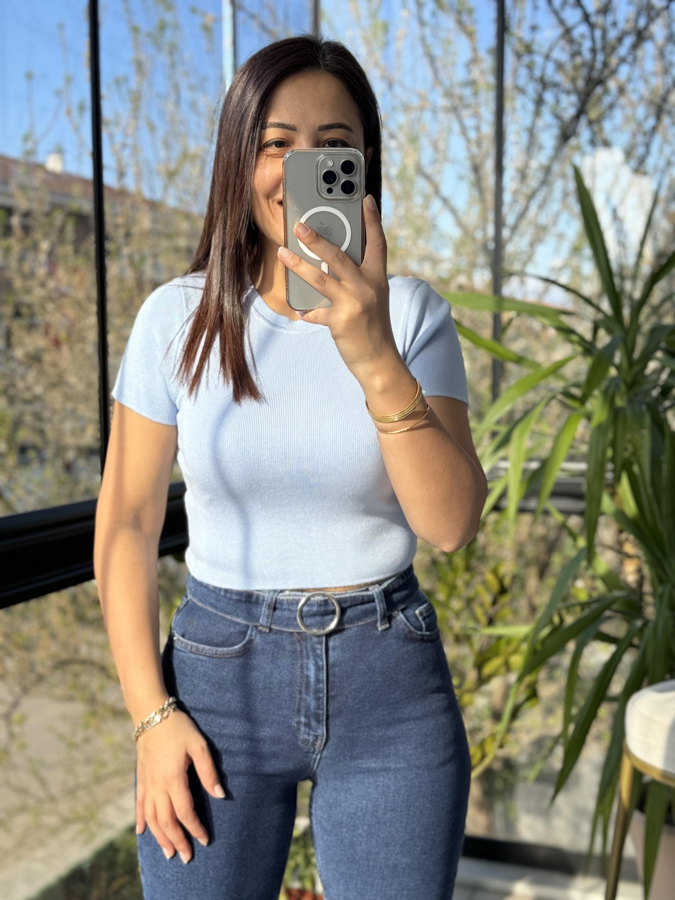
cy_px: 450
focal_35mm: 48
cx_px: 338
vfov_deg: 39.7
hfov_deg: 30.3
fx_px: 1248
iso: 64
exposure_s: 1/477
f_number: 1.78
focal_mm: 6.86
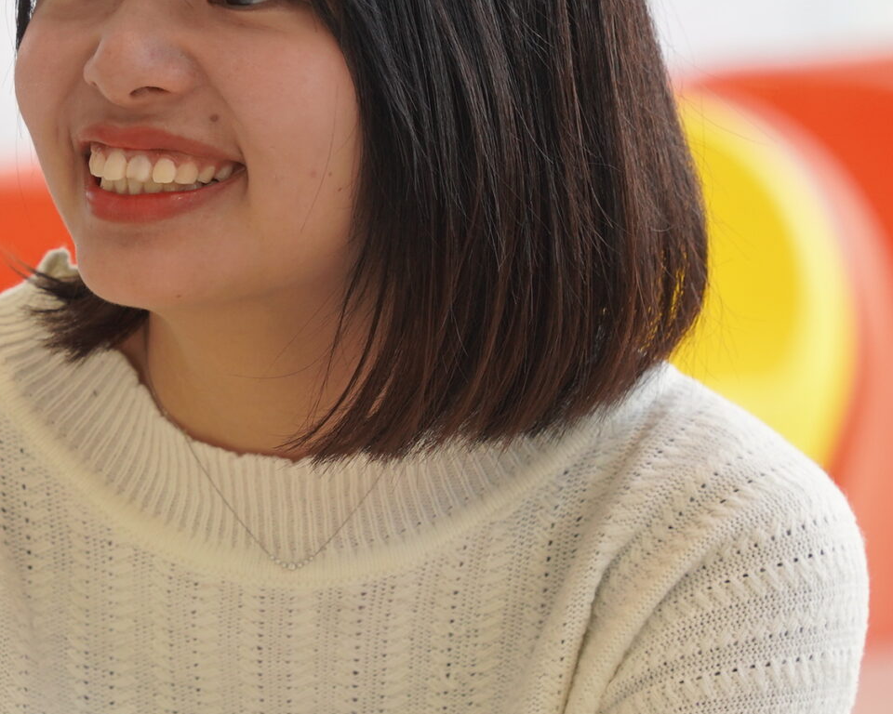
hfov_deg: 7.9
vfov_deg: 6.3
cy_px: 374
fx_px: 6475
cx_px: 164
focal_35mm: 245
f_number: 4.5
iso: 640
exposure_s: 1/160
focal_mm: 98
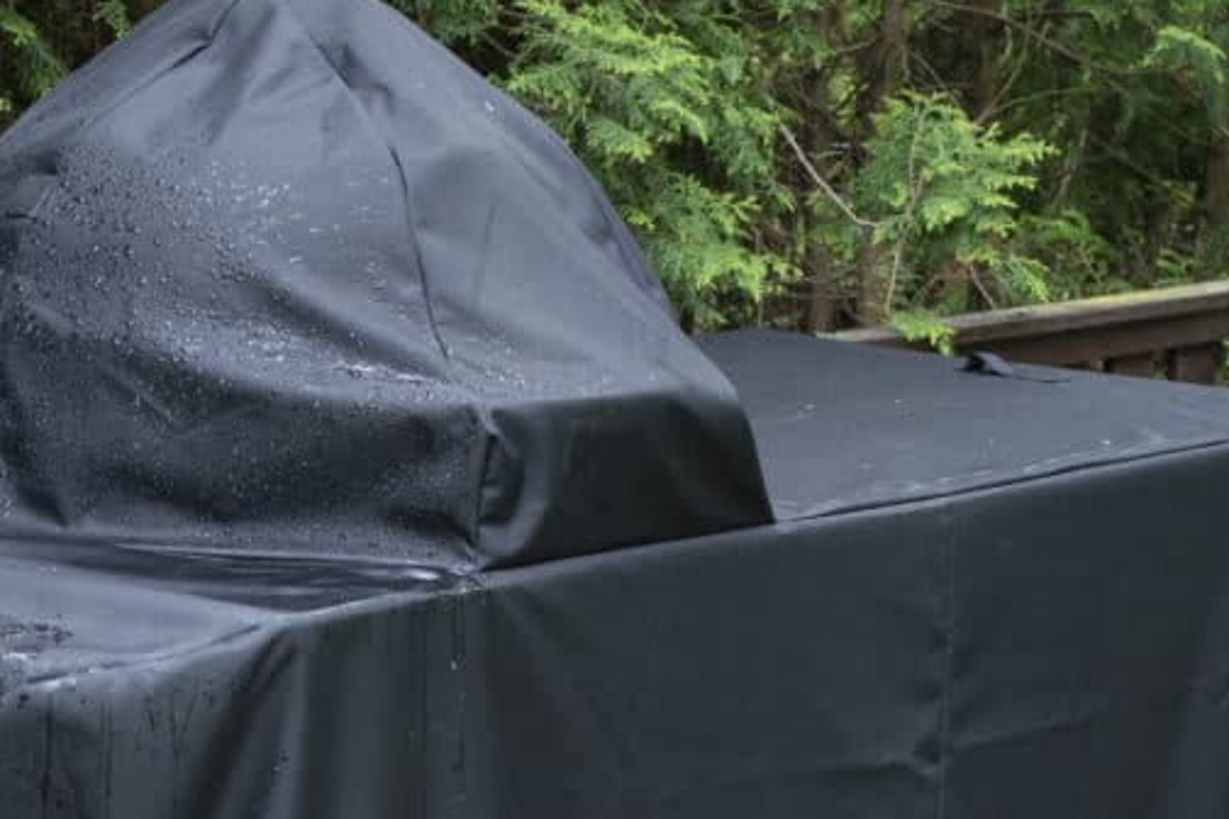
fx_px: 4062
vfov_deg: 11.4
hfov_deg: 17.2
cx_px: 406
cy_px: 848
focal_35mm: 119
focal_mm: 50
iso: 400
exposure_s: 1/80
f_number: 7.1
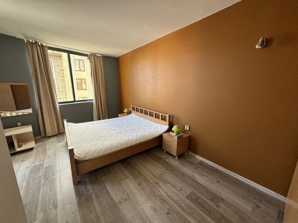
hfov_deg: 102.1
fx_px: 120
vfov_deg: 85.6
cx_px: 149
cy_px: 112
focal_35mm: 14
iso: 200
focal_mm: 2.22
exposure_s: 1/100
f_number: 2.2
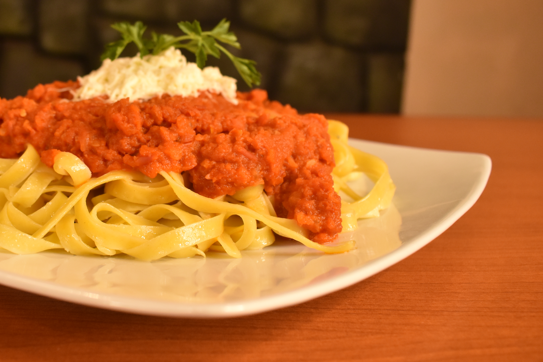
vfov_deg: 29.9
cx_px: 152
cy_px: 178
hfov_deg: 42.6
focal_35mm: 45
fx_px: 679
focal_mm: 20
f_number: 4.5
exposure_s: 1/50
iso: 800
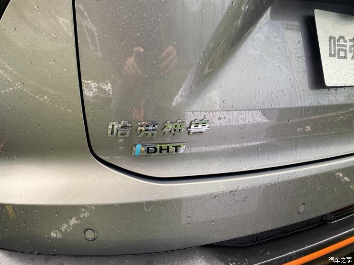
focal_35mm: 26
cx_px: 177
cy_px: 132
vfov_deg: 53.1
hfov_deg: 67.3
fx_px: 266
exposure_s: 1/121
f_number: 1.8
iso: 80
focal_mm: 4.25
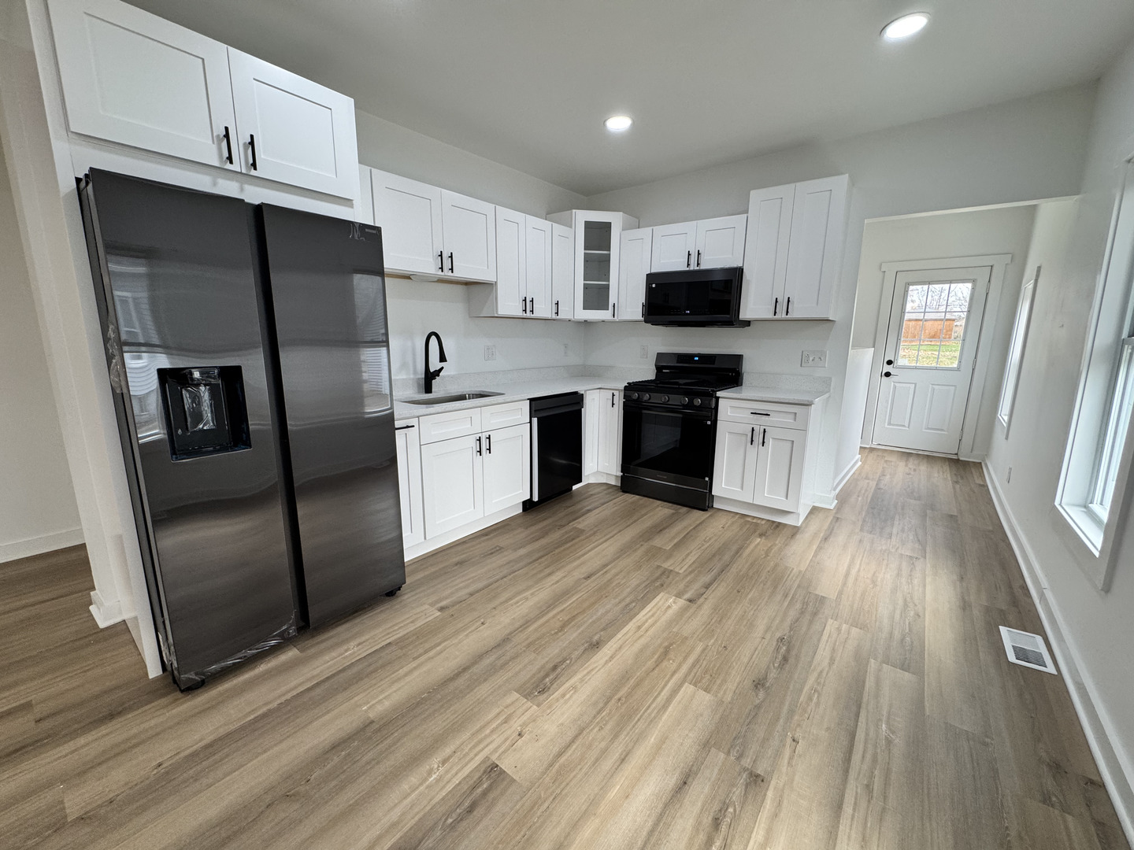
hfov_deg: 102.1
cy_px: 425
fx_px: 459
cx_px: 567
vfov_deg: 85.7
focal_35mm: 14
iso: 160
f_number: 2.2
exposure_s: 1/120
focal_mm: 2.22
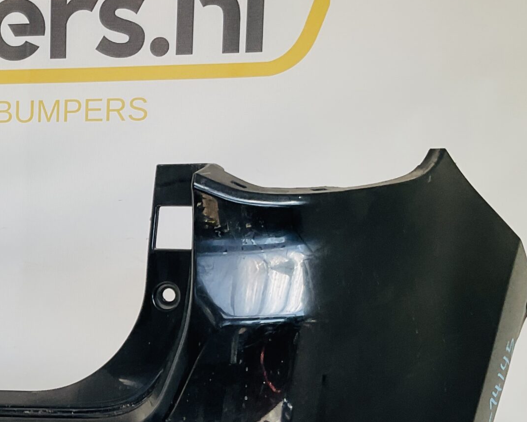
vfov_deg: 22.1
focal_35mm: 68
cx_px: -25
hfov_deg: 26.1
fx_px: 1061
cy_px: 349
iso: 16
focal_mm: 3
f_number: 1.8
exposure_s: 1/295
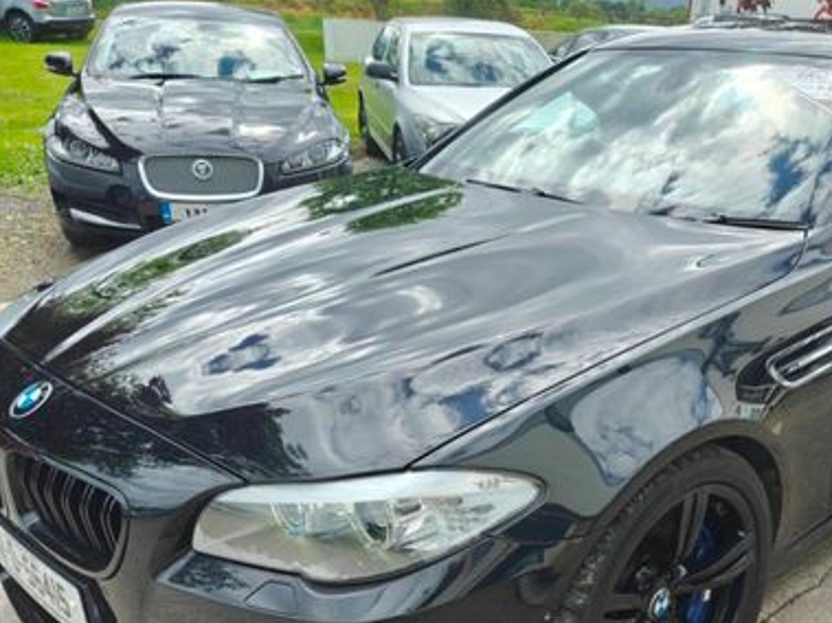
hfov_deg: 47.5
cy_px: 435
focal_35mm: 38
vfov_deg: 37.1
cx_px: 606
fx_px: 913
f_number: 1.7
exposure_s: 1/325
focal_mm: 6.06
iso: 64
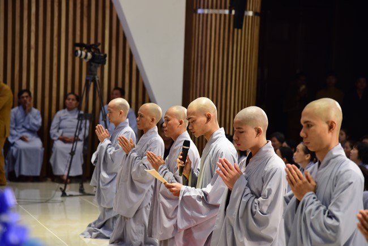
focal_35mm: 120
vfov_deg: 11.4
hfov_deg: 17.1
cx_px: 184
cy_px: 123
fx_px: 1227
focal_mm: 120
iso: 800
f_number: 4.5
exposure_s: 1/60
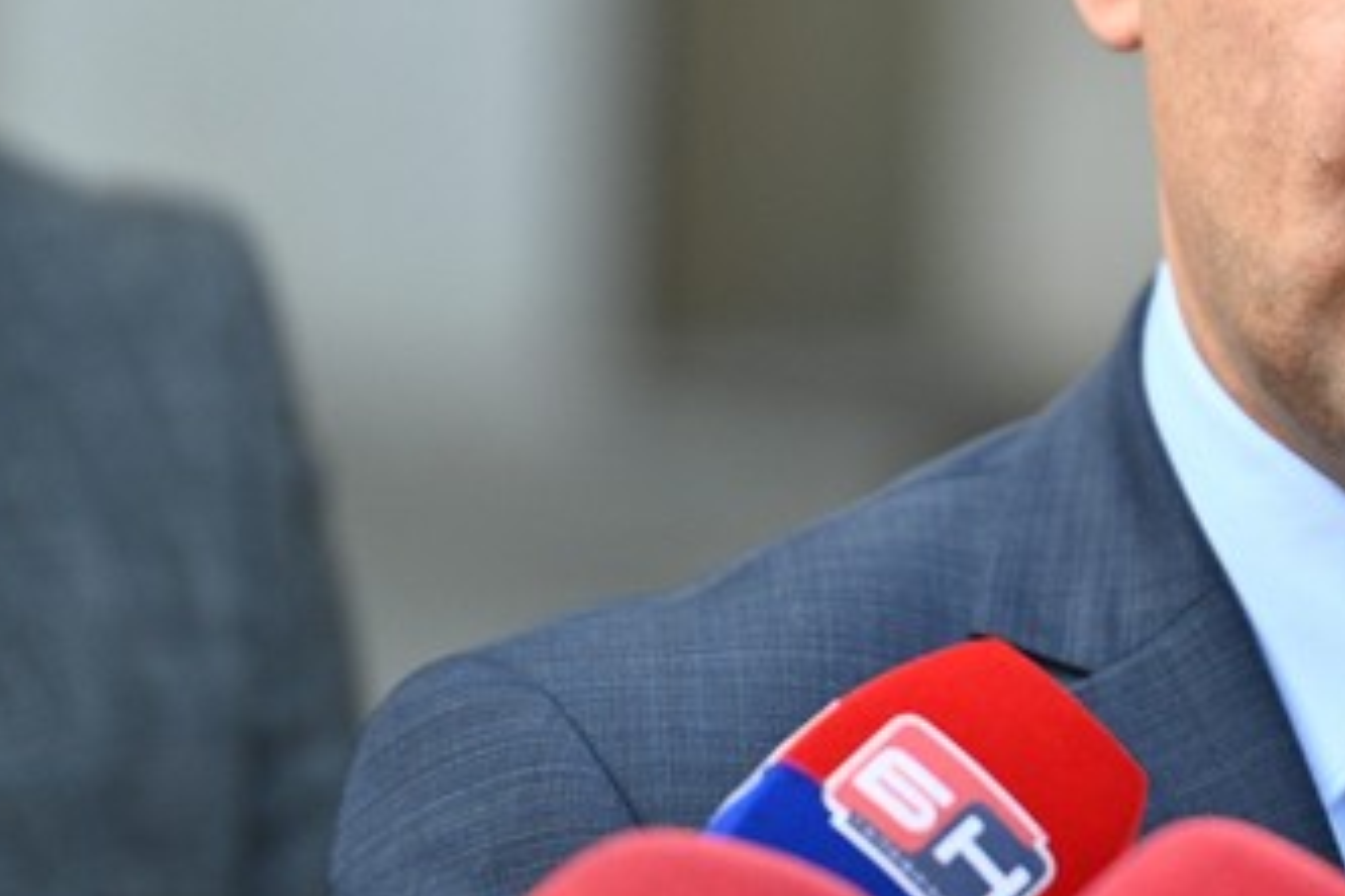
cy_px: 6
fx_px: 17969
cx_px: 1503
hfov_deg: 4.3
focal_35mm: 481
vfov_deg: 2.9
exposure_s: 1/3200
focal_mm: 200
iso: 800
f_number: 3.5
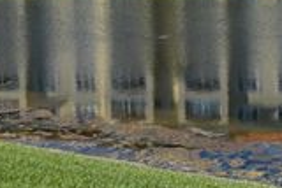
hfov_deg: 18.9
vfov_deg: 12.5
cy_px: -38
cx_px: 190
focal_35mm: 108
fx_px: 843
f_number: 10
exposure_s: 1/400
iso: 200
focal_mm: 23
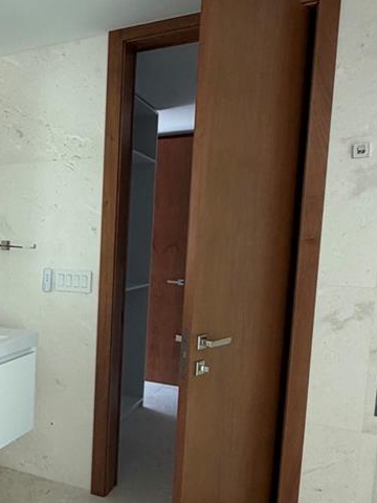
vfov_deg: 52.3
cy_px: 297
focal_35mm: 35
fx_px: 508
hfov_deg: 36.8
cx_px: 6
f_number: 2.2
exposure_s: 1/121
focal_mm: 2.22
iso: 125
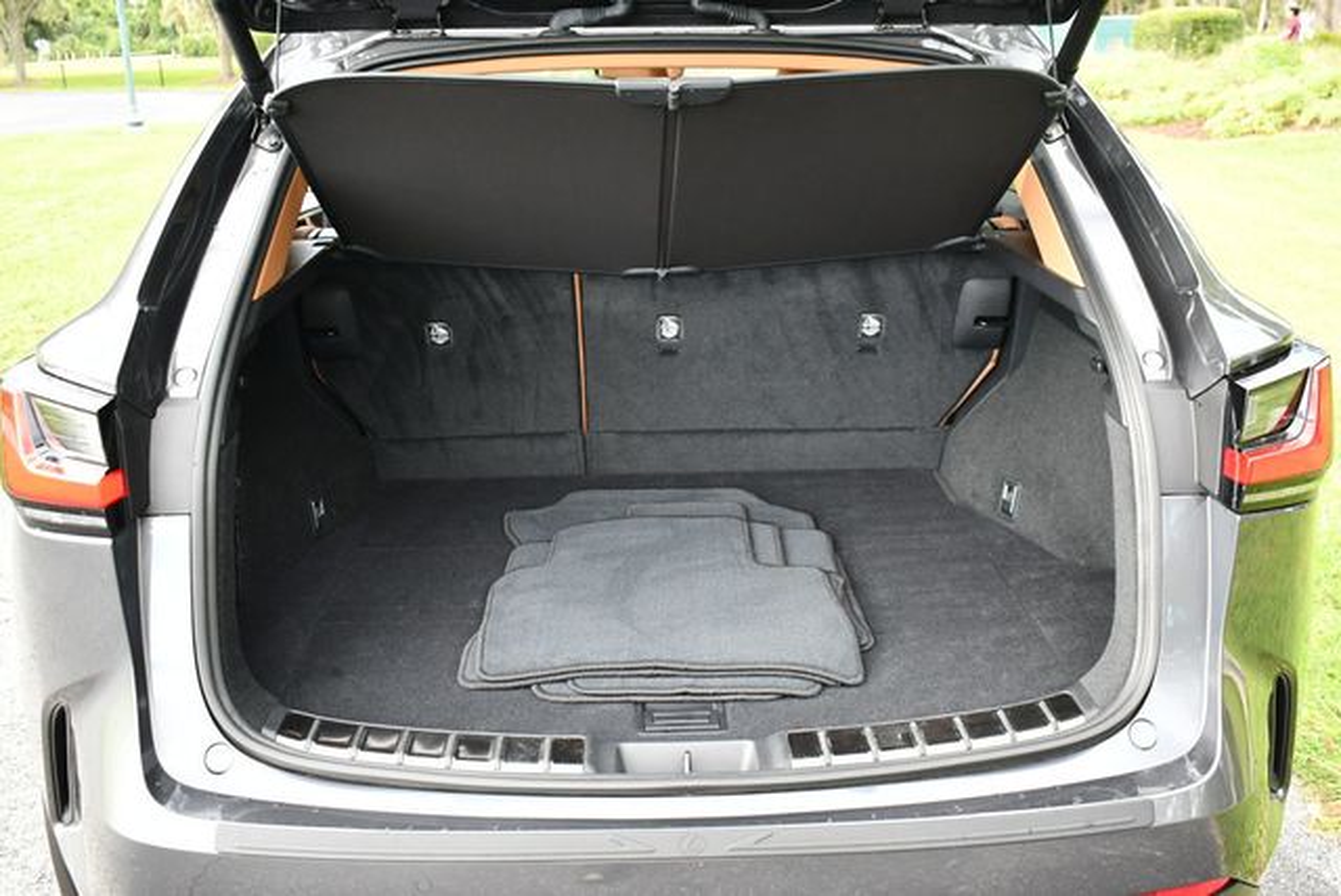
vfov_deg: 36.9
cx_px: 670
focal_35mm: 36
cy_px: 448
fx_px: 1342
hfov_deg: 53.1
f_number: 3.5
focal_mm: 18
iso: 720
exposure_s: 1/250
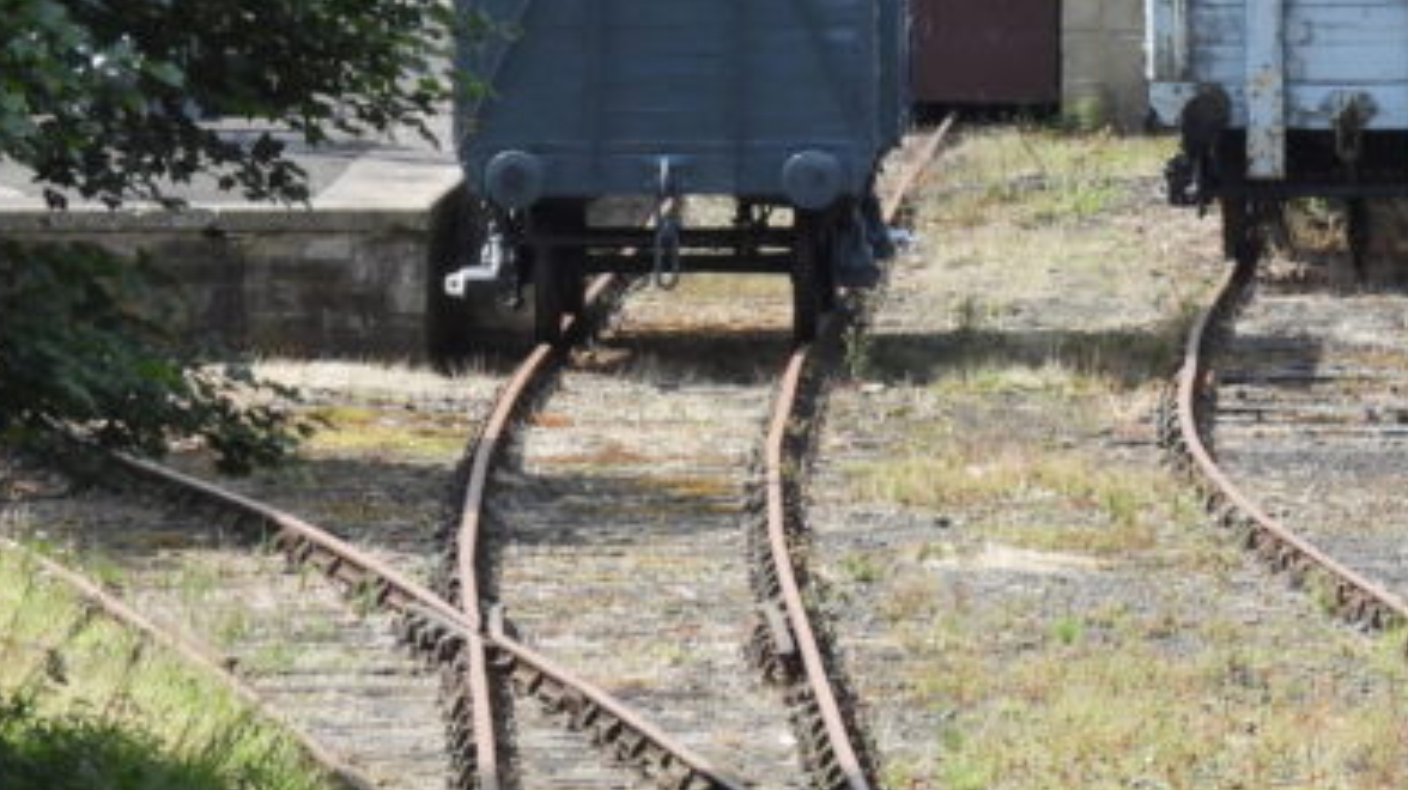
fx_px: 18060
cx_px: 1099
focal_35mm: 484
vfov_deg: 2.5
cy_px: -406
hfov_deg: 4.5
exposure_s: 1/320
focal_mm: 30.3
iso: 100
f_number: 5
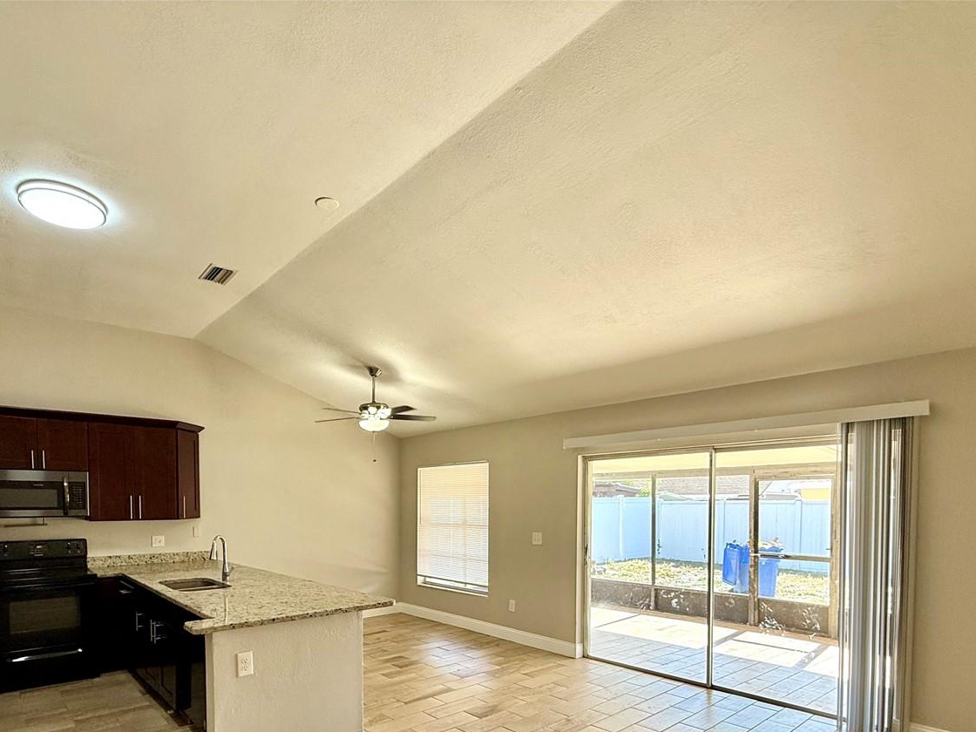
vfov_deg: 63.2
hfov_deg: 81.4
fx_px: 564
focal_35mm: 20
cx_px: 430
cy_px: 522
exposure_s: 1/120
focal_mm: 2.22
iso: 64
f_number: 2.2
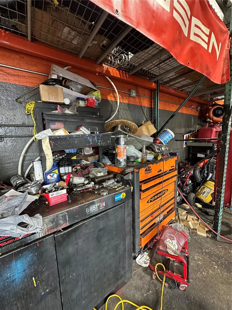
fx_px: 125
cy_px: 155
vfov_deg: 102.1
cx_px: 116
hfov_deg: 85.7
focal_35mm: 14
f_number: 2.2
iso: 320
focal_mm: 2.22
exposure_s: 1/60
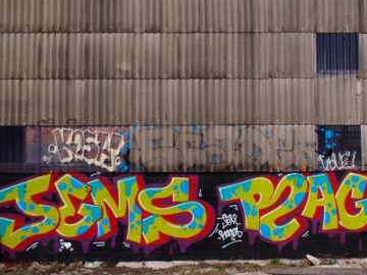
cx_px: 222
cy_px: 106
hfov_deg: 33.7
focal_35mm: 57
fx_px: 604
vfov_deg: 25.6
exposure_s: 1/800
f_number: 5.6
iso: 100
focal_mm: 8.99
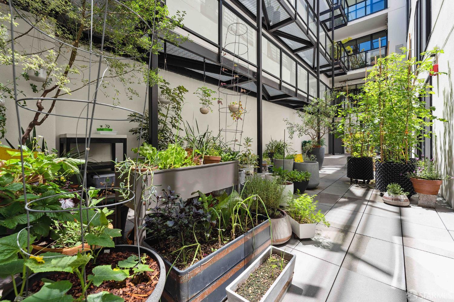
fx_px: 176
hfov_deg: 104.3
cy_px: 151
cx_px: 227
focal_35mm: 14
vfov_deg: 81.2
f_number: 8
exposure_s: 1/100
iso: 100
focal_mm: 14
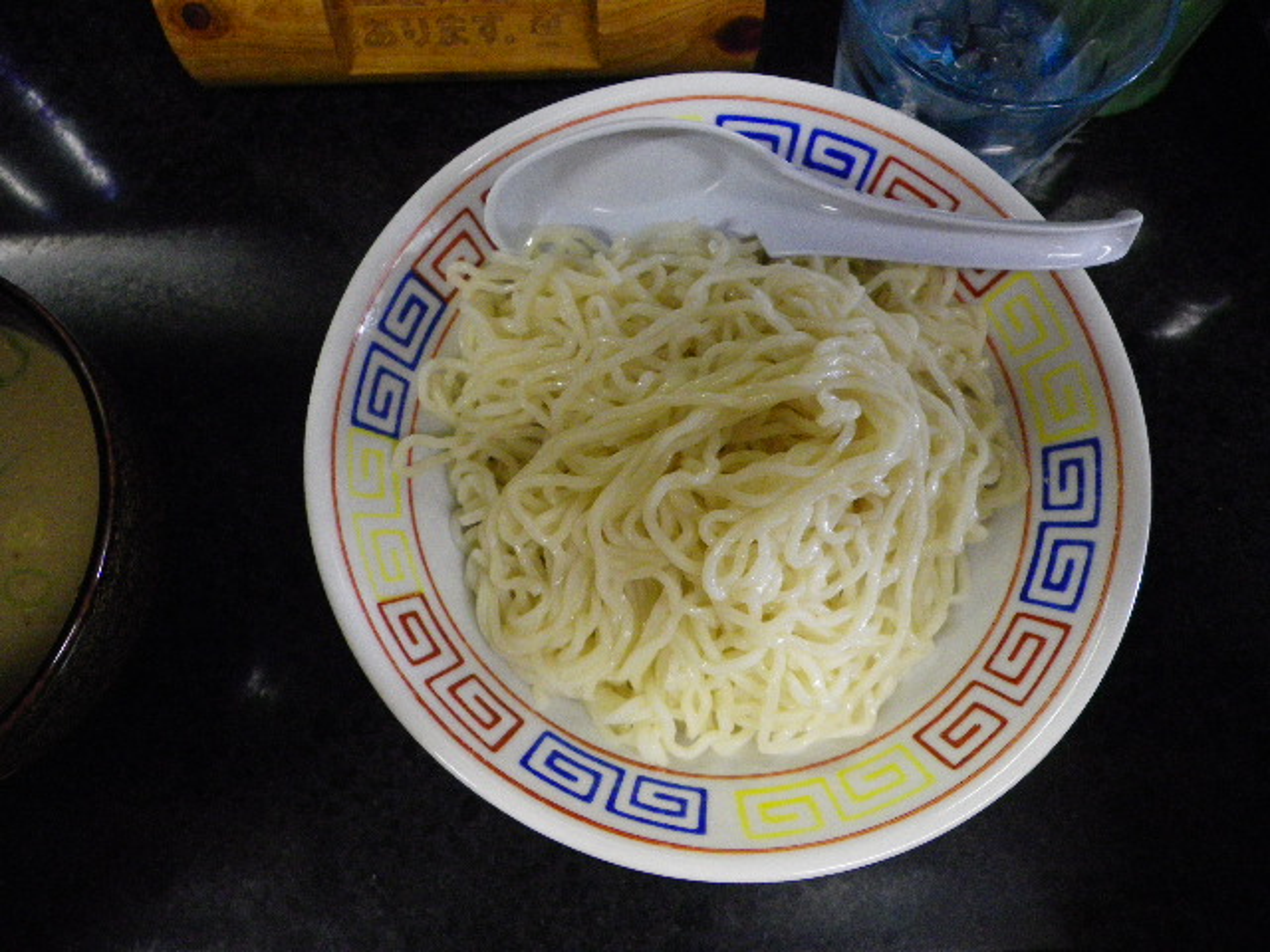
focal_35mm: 28
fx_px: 1027
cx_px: 635
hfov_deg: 63.4
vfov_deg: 49.7
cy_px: 476
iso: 400
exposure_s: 1/60
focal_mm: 4.9
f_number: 2.6
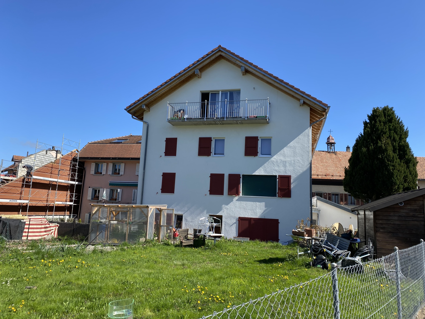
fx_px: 319
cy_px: 160
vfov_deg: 53.1
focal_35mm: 26
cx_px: 212
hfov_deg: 67.3
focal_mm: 4.25
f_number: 1.8
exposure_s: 1/1701
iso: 32
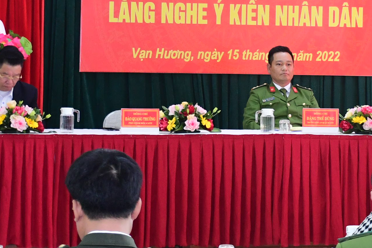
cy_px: 73
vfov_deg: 8.8
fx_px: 1602
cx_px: 285
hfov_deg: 13.2
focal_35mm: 155
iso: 1600
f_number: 4
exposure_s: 1/200
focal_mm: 32
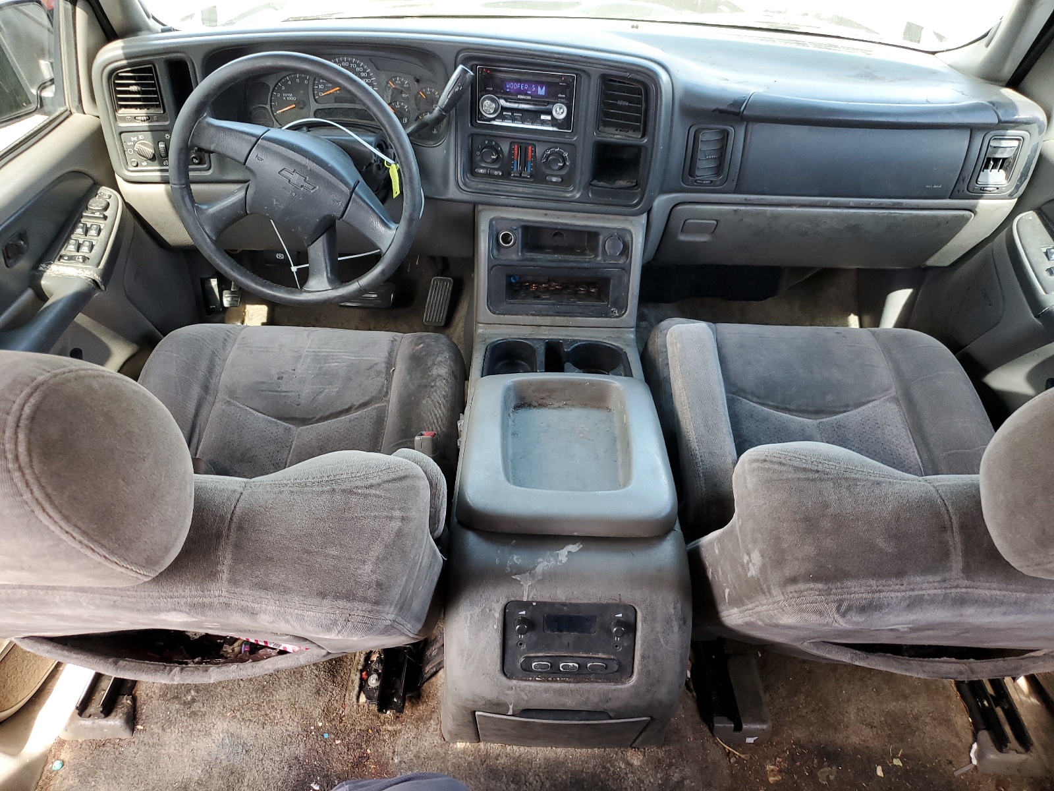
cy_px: 396
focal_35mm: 26
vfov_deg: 53.1
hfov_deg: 67.3
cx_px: 527
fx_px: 792
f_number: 1.5
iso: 93
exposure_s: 1/120
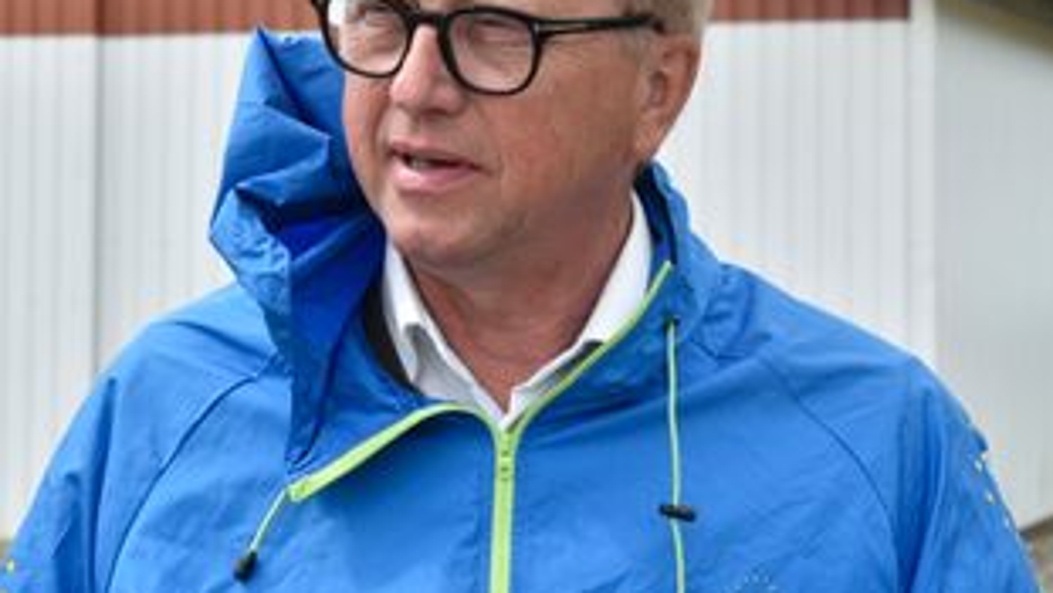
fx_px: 3518
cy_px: 71
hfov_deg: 17.0
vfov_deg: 9.6
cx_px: 420
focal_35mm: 126
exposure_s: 1/250
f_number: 8
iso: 100
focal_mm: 52
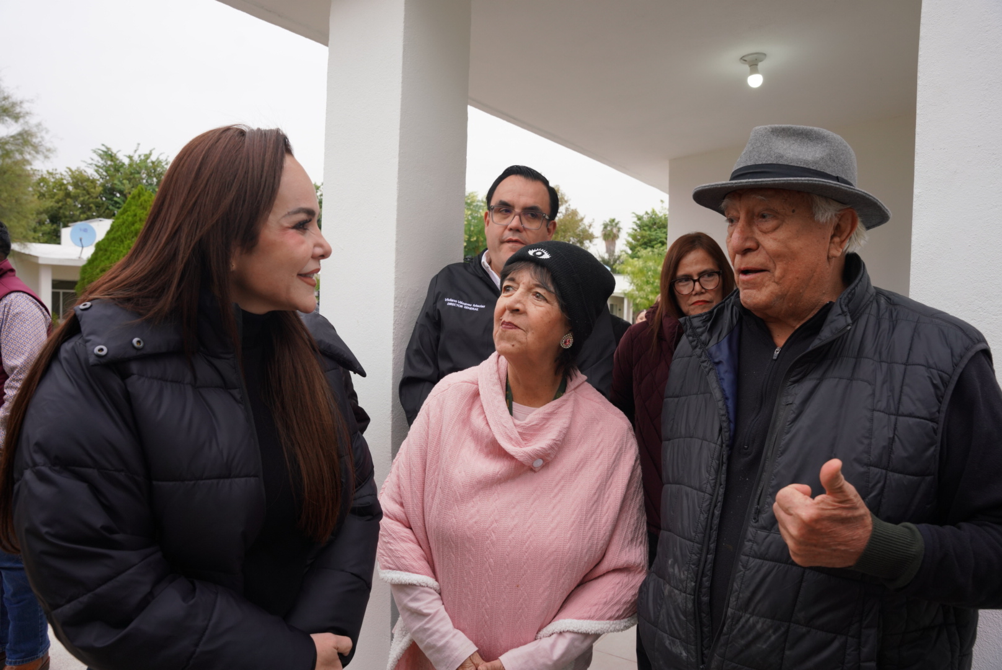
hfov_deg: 73.7
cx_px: 501
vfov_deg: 53.2
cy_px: 335
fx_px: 668
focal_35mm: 24
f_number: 6.3
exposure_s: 1/400
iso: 500
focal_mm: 24
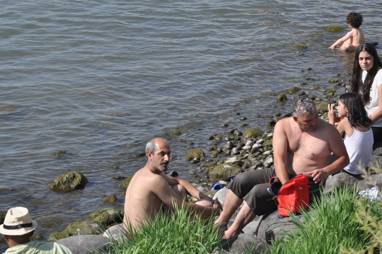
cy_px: 107
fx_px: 2074
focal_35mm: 196
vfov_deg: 7.0
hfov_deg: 10.5
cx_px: 230
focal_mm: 105
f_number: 8
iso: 400
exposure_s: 1/1000
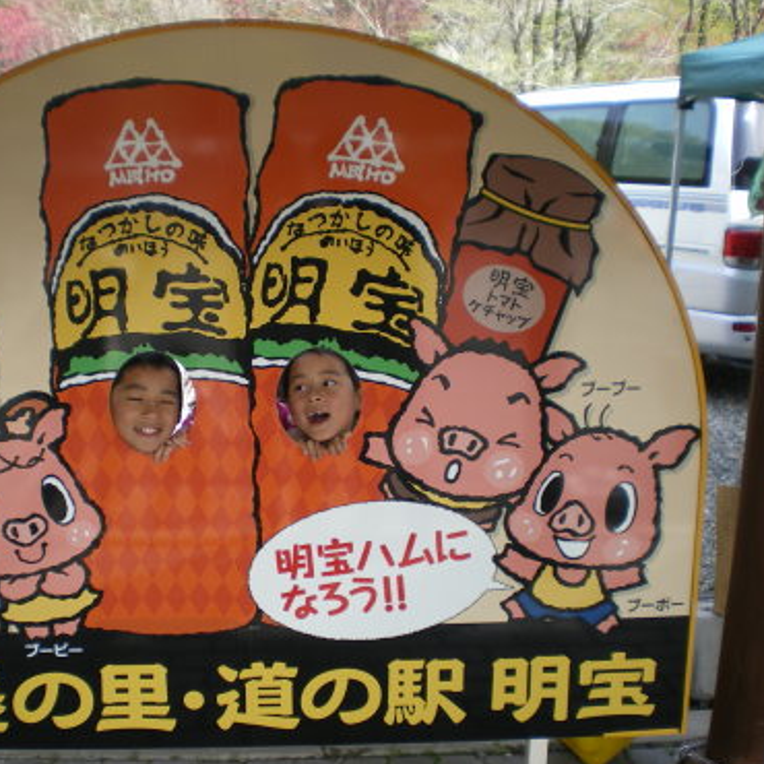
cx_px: 289
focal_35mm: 43
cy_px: 383
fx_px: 1074
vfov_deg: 39.2
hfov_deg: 38.9
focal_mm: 6.3
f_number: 3.1
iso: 50
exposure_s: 1/125
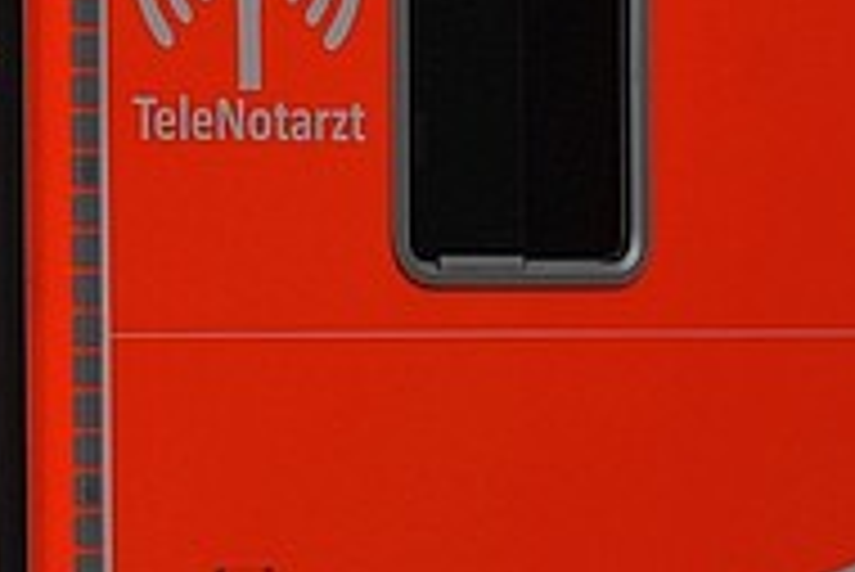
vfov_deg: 3.7
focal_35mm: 369
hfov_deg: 5.6
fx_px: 8770
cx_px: -90
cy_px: 590
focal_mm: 78
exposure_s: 1/250
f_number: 8
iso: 280
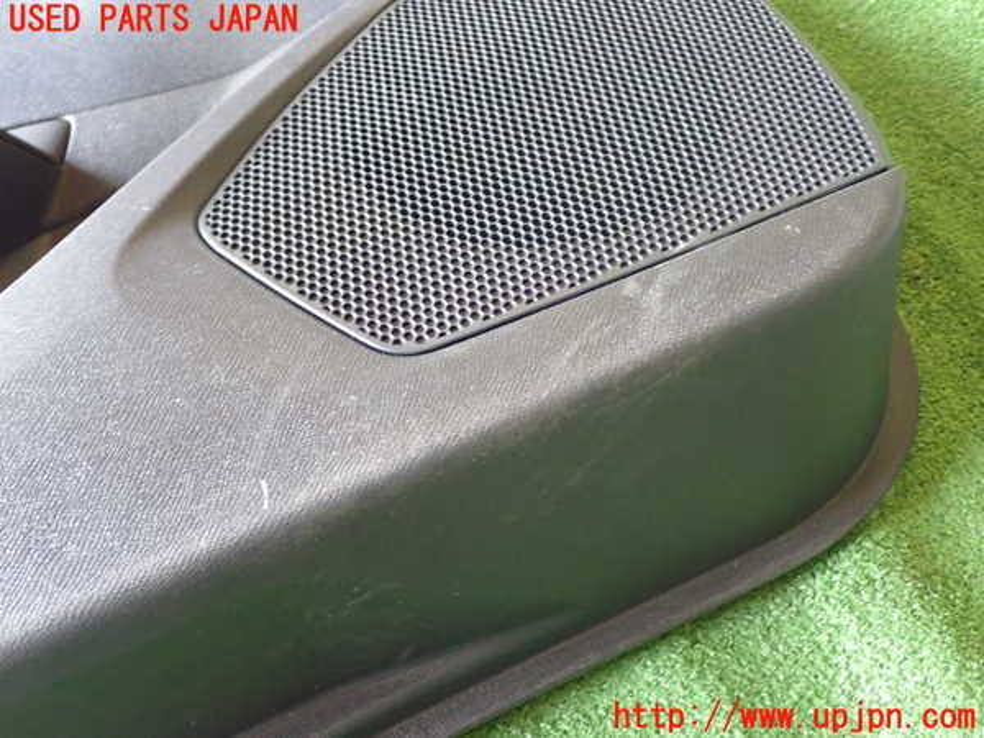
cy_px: 369
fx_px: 1080
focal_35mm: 38
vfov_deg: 37.7
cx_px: 492
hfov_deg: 49.0
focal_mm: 6.83
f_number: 2.7
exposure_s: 1/40
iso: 640
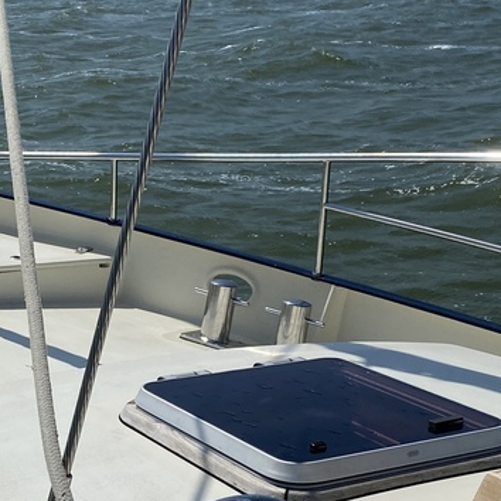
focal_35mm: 78
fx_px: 1277
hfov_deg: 21.9
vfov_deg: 22.0
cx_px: 100
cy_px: 369
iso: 32
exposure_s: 1/8850
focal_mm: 4.25
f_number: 1.8
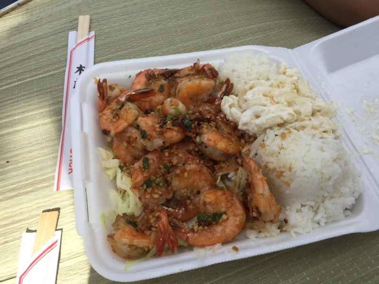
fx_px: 318
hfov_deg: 61.7
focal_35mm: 29
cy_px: 142
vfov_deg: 48.2
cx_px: 190
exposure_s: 1/1412
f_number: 2.2
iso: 32
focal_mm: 4.15
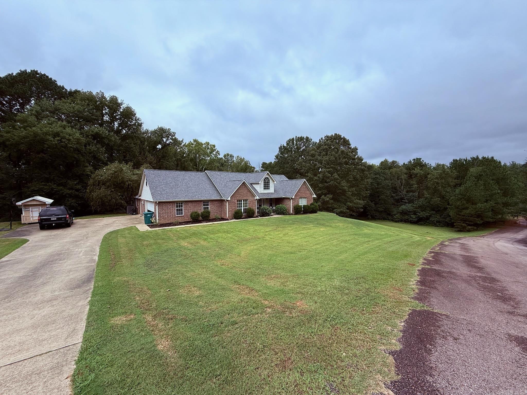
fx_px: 213
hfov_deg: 102.1
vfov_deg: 85.7
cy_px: 198
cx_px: 264
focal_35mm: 14
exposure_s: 1/1656
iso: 50
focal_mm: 2.22
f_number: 2.2
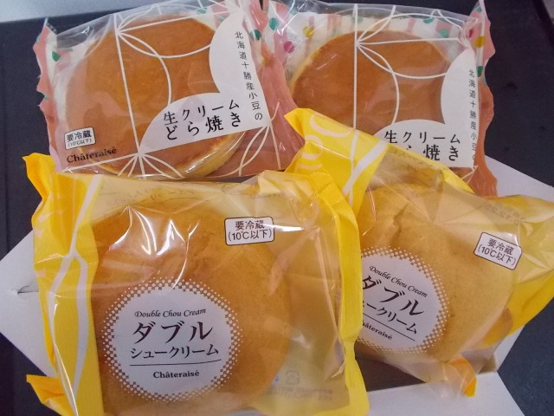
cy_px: 208
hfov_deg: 61.7
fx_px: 464
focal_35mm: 29
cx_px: 277
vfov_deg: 48.2
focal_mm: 4.1
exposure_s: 1/125
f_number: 3.3
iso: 640
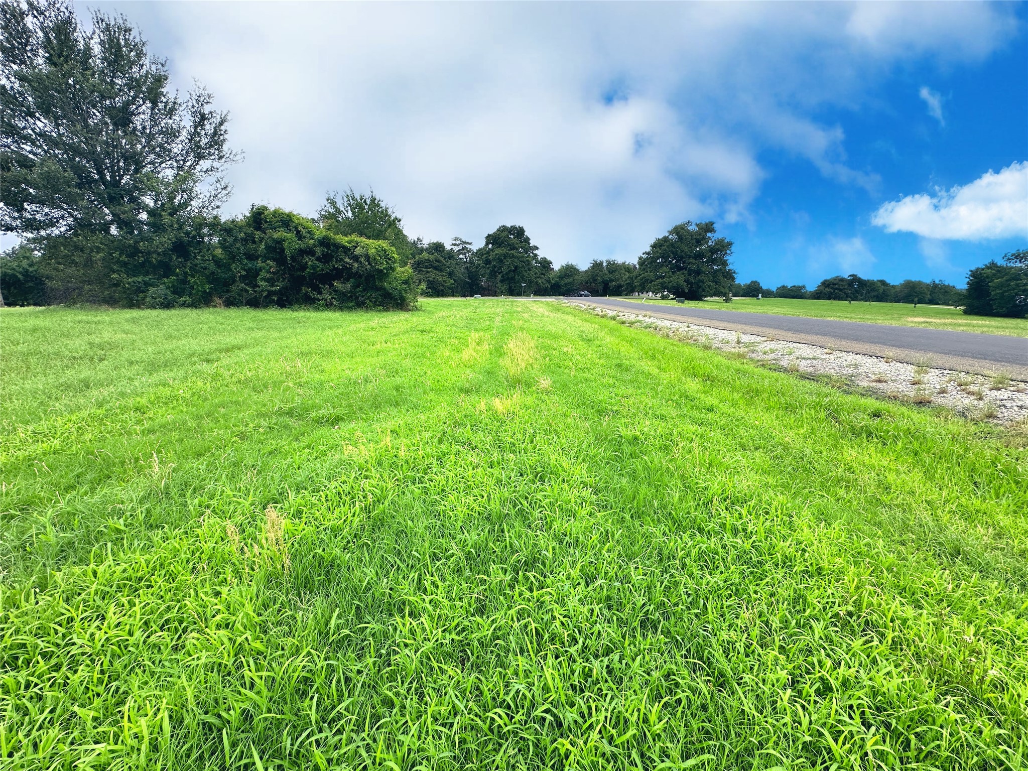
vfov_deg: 85.7
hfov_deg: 102.1
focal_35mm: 14
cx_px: 514
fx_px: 416
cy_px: 386
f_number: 2.2
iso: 40
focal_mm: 2.22
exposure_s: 1/1082
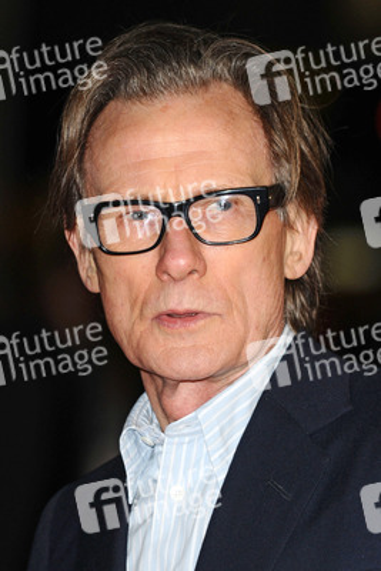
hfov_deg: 5.0
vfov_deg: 7.4
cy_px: 286
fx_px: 4401
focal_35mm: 278
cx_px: 190
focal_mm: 185
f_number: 4.5
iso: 320
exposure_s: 1/200
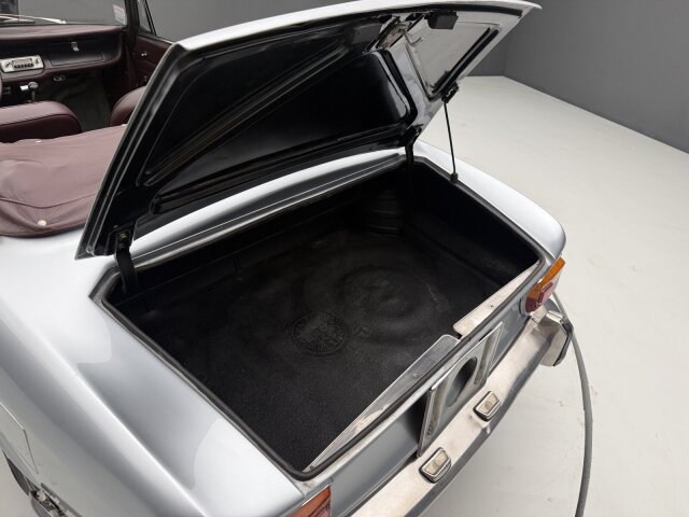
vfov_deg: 56.8
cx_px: 344
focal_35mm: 24
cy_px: 258
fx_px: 478
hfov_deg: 71.6
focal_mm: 6.76
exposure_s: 1/99
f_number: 1.78
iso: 160
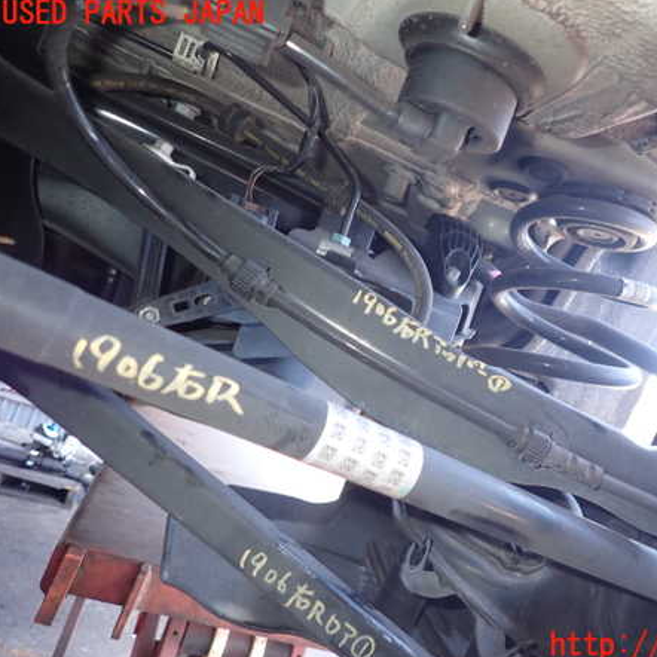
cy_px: 330
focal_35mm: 30
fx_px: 644
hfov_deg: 53.0
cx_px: 440
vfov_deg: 54.0
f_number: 2
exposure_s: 1/50
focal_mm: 4.5
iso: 200
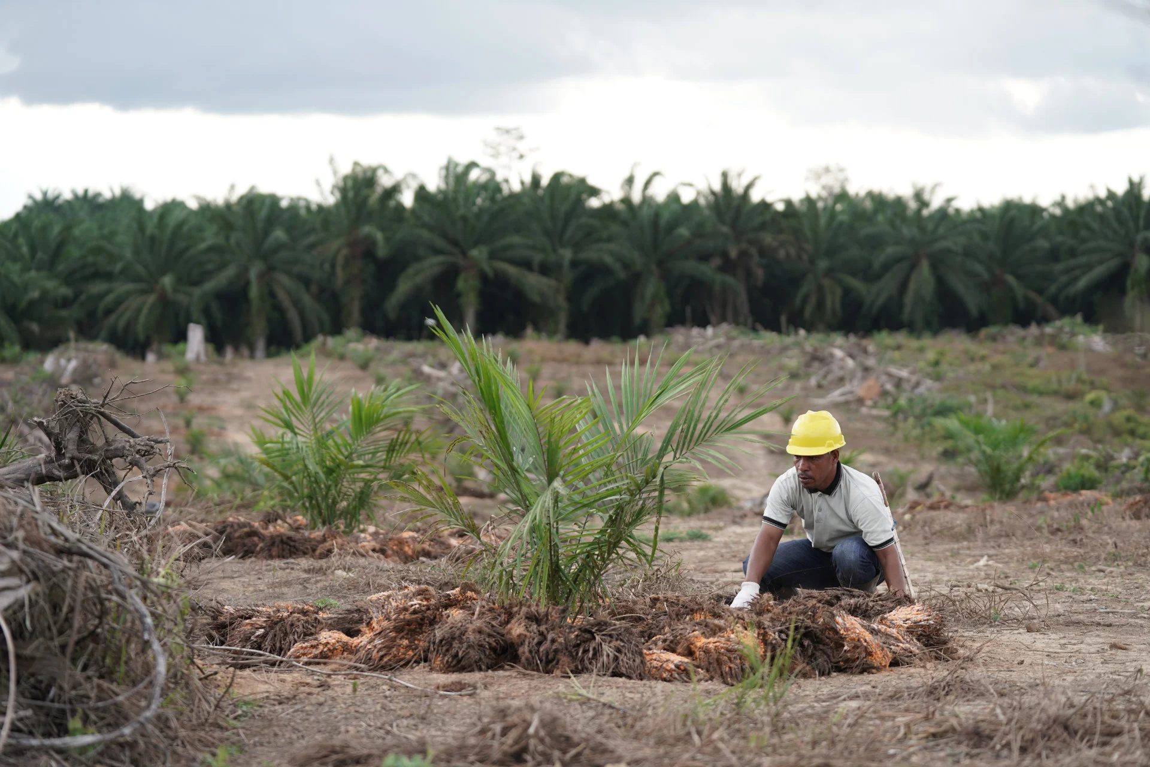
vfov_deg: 15.2
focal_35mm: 90
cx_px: 575
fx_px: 2875
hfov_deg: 22.6
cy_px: 384
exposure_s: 1/640
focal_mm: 90
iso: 200
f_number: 3.2
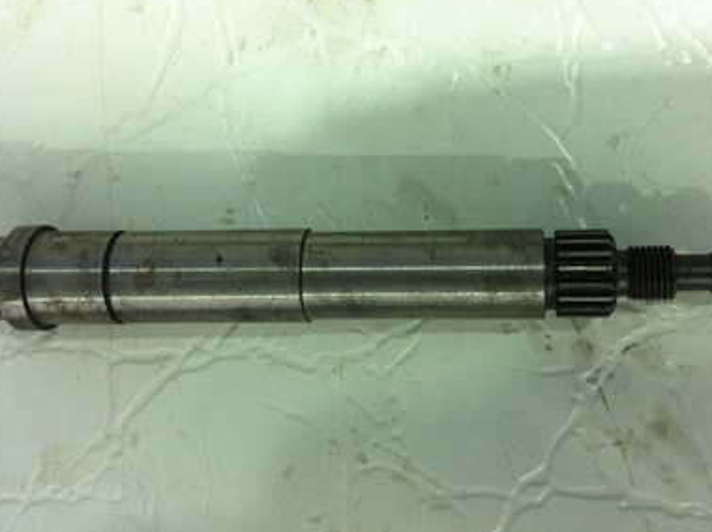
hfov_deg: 41.3
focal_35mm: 46
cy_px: 250
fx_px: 945
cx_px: 380
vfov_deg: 31.4
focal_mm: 3.85
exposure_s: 1/15
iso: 125
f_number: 2.8
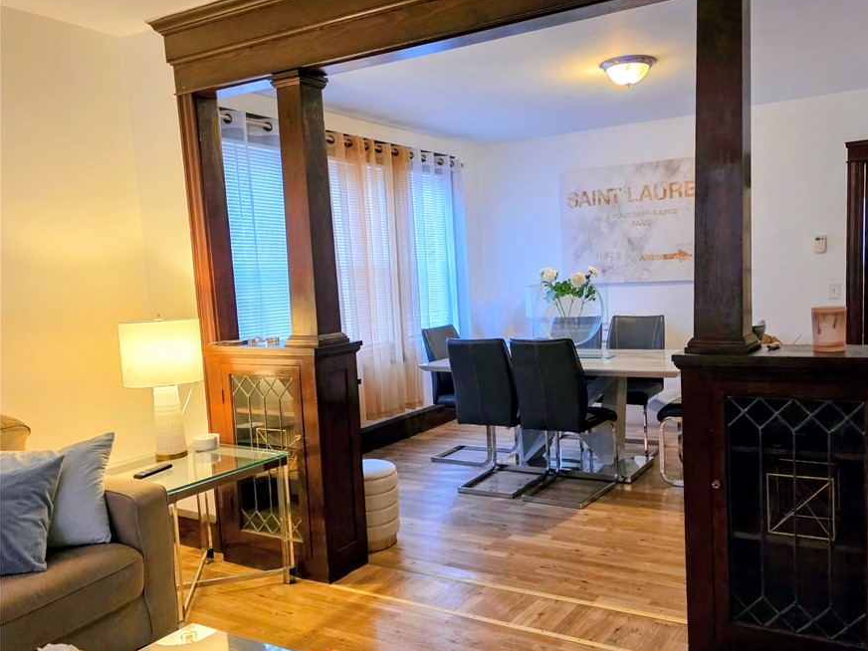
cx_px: 509
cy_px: 340
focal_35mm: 27
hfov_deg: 64.9
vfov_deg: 51.3
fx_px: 677
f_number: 1.7
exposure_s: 1/120
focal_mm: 6.3
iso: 640
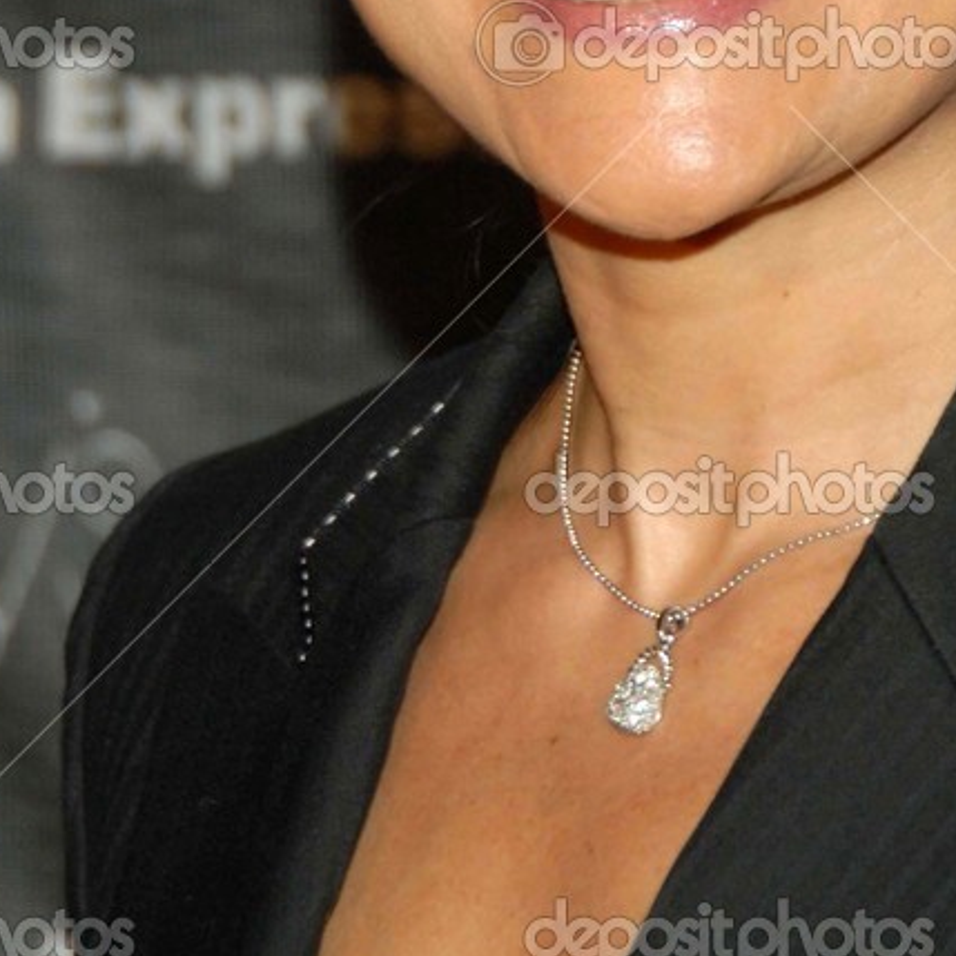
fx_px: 11405
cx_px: 730
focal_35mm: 365
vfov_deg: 4.8
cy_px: 46
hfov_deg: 4.8
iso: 320
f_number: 6.3
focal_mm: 120
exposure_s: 1/125
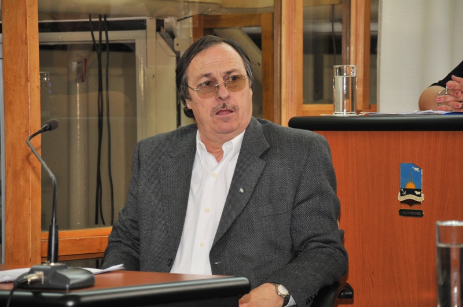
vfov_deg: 8.7
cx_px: 232
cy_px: 154
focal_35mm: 158
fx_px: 2023
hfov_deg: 13.1
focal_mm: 105
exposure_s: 1/125
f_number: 5.6
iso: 640
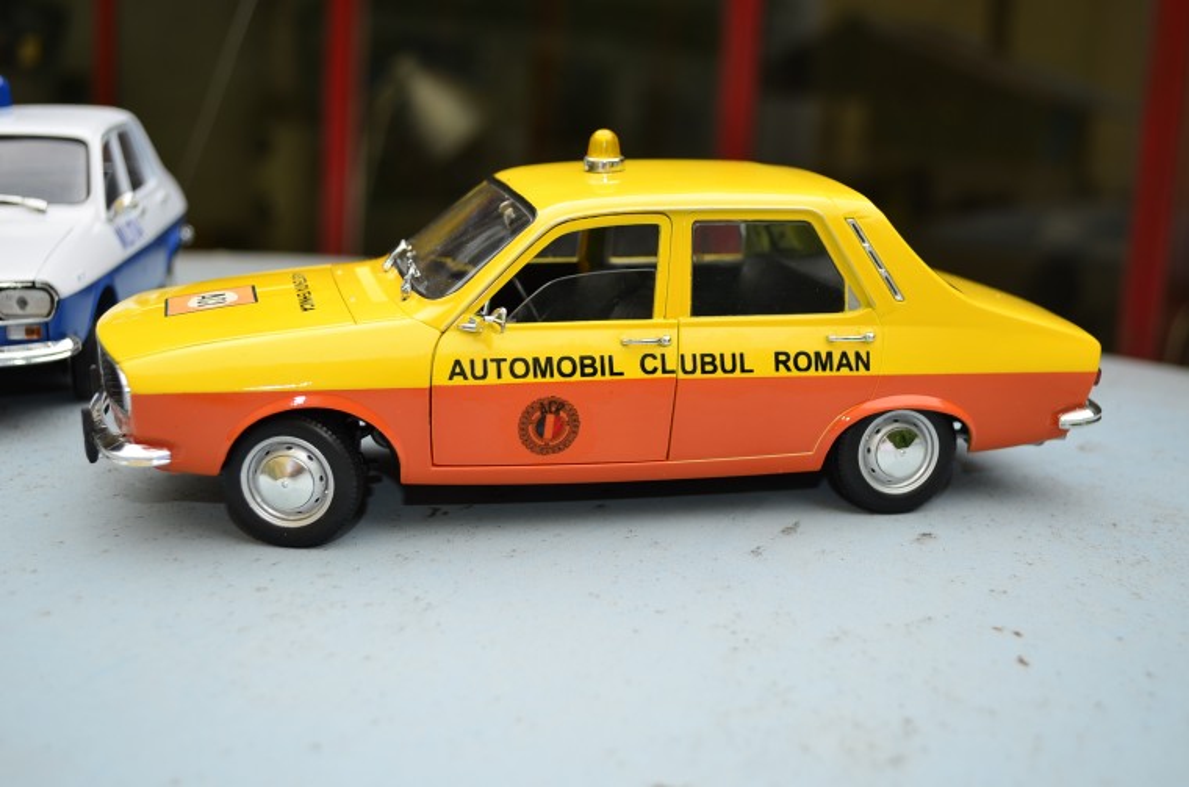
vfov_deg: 27.9
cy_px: 394
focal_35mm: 48
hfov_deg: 41.2
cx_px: 594
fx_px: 1582
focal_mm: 32
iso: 100
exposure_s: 1/200
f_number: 4.8
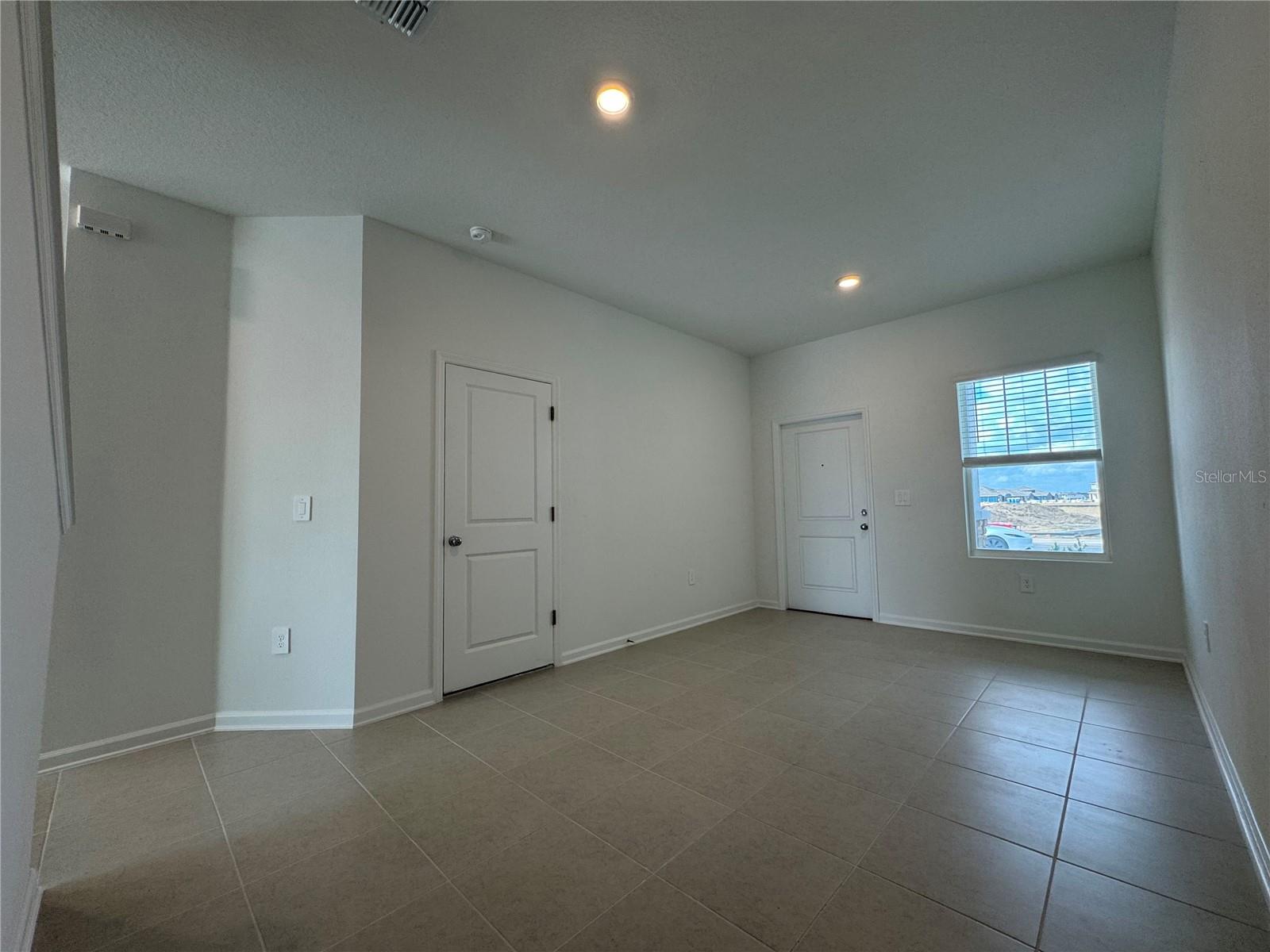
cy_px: 476
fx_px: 514
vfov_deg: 85.7
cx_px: 635
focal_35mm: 14
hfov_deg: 102.1
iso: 100
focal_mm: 2.22
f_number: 2.2
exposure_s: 1/120
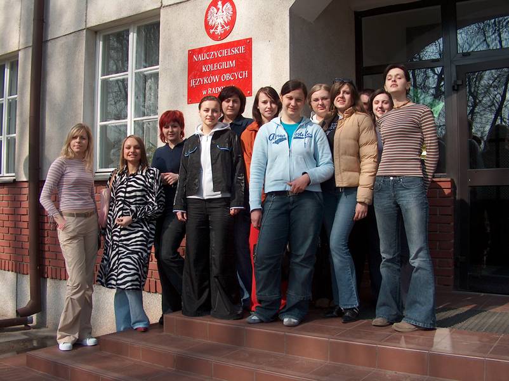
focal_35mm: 37
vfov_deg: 38.6
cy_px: 190
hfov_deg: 50.2
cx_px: 254
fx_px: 544
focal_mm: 7.6
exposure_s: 1/490
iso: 100
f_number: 4.8
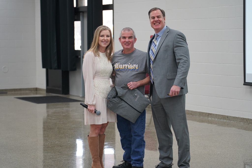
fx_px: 735
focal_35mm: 105
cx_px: 126
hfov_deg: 19.5
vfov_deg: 13.0
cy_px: 84
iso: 1600
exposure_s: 1/160
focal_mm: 105
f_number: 4
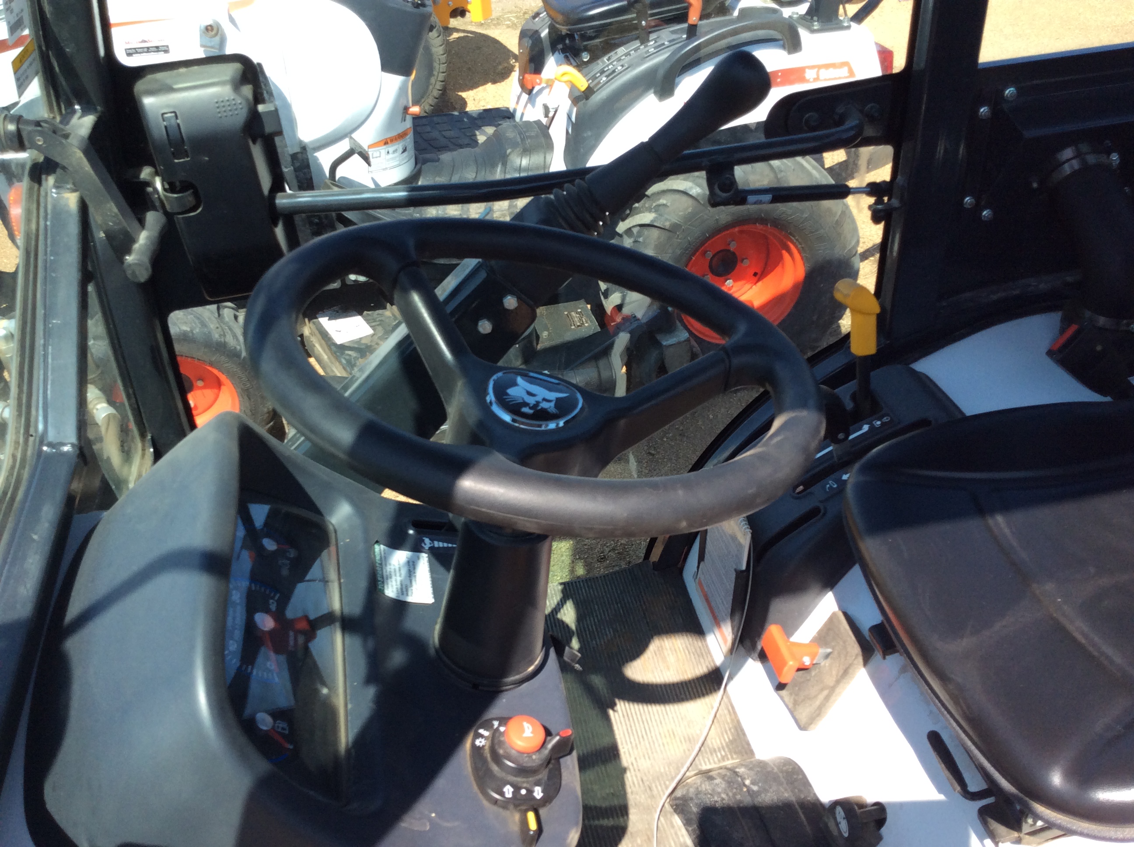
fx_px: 1047
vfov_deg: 44.1
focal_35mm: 32
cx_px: 567
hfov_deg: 56.9
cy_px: 424
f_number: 2.4
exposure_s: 1/525
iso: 32
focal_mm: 3.3
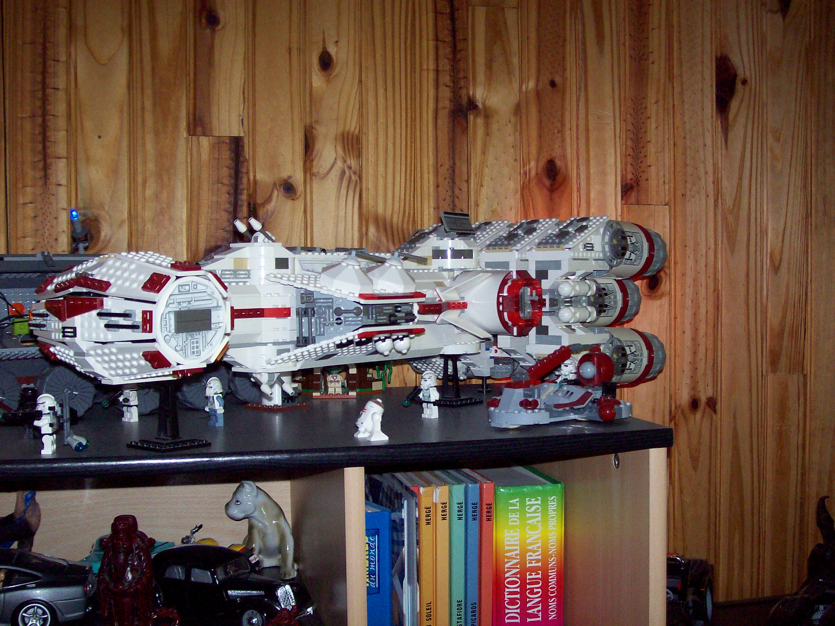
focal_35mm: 45
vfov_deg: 32.2
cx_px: 418
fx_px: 1085
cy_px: 313
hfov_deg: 42.1
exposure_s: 1/73.1
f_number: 3
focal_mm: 7.6
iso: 140
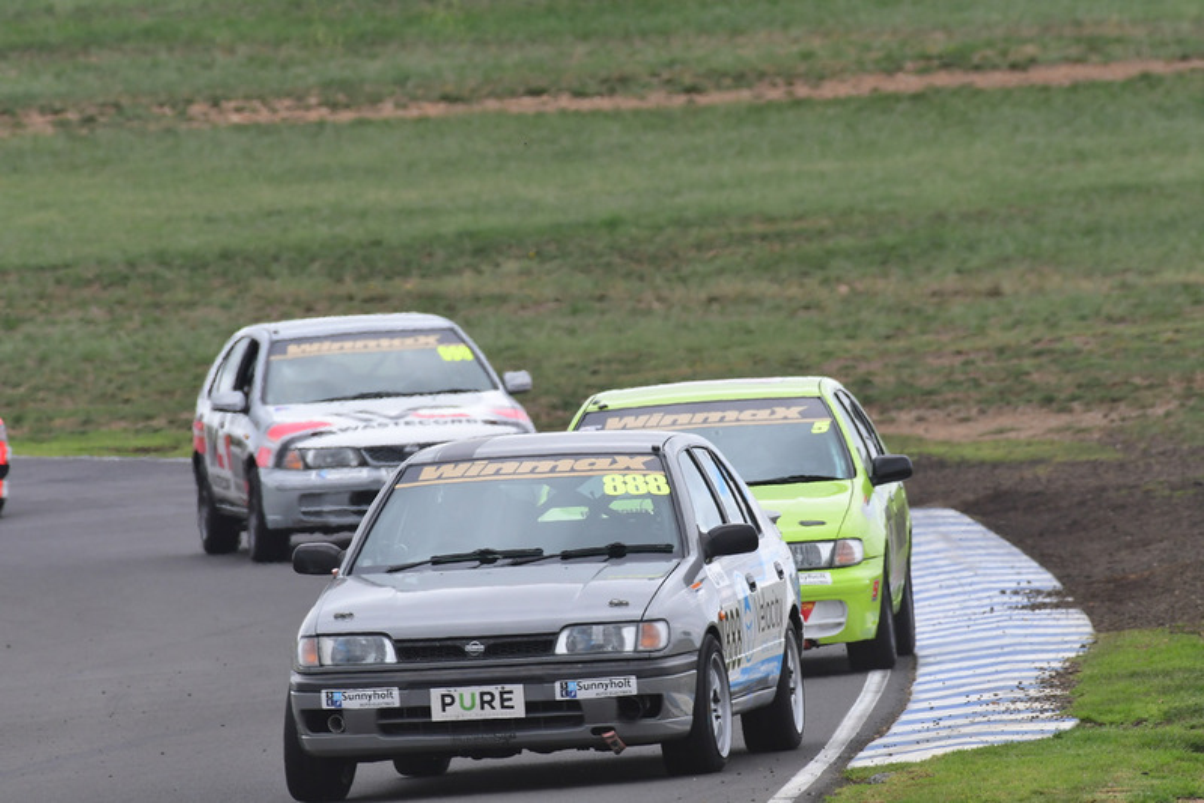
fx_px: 25091
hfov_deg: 2.7
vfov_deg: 1.8
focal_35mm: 750
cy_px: 402
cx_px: 602
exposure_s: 1/640
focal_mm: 500
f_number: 10
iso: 500
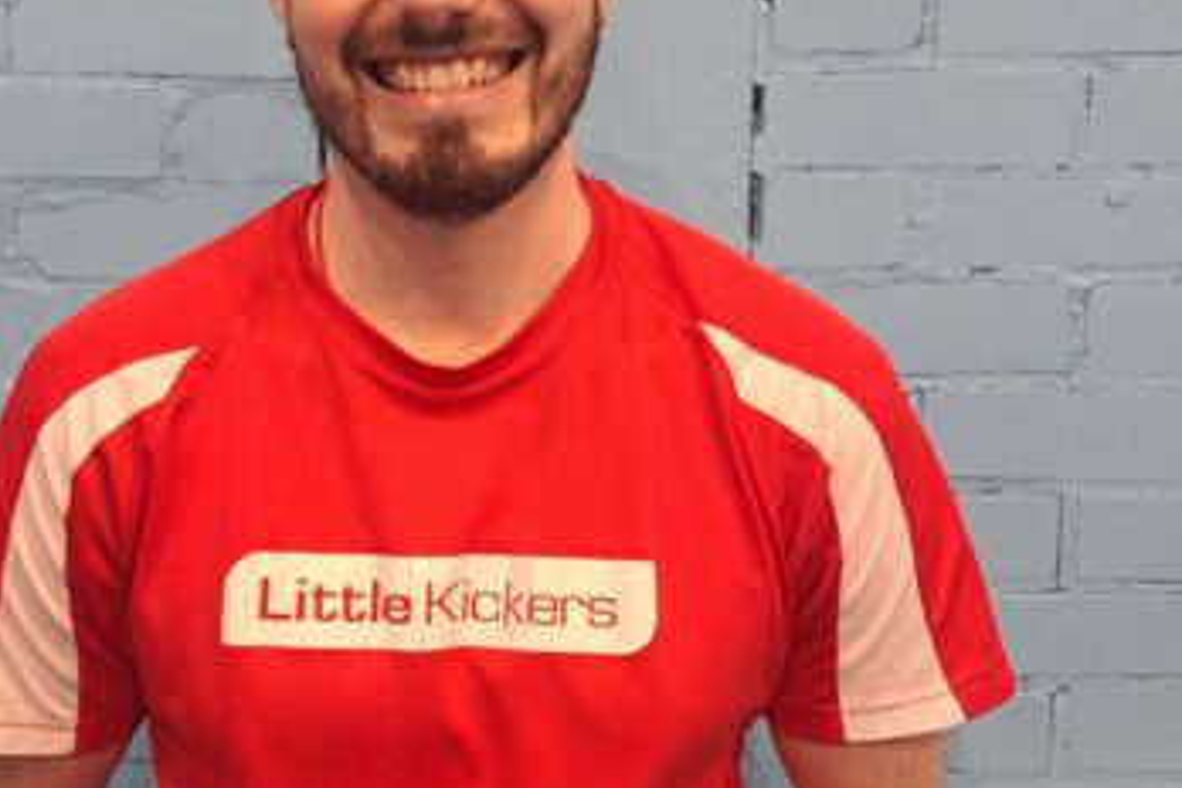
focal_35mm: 43
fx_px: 1412
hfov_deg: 45.0
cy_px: 329
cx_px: 435
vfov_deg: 31.1
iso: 250
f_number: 1.8
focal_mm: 5.23
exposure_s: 1/50
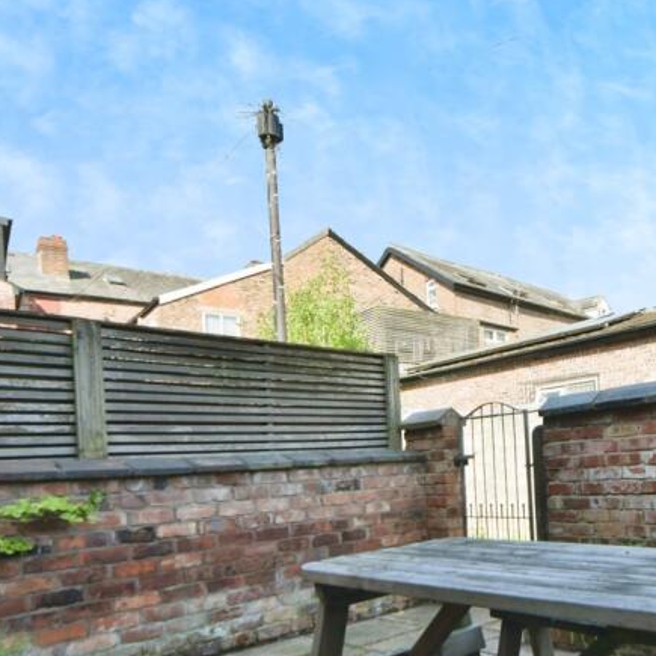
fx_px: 600
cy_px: 484
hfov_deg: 55.7
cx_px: 452
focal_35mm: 28
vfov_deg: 54.9
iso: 500
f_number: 10
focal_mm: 14
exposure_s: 1/250
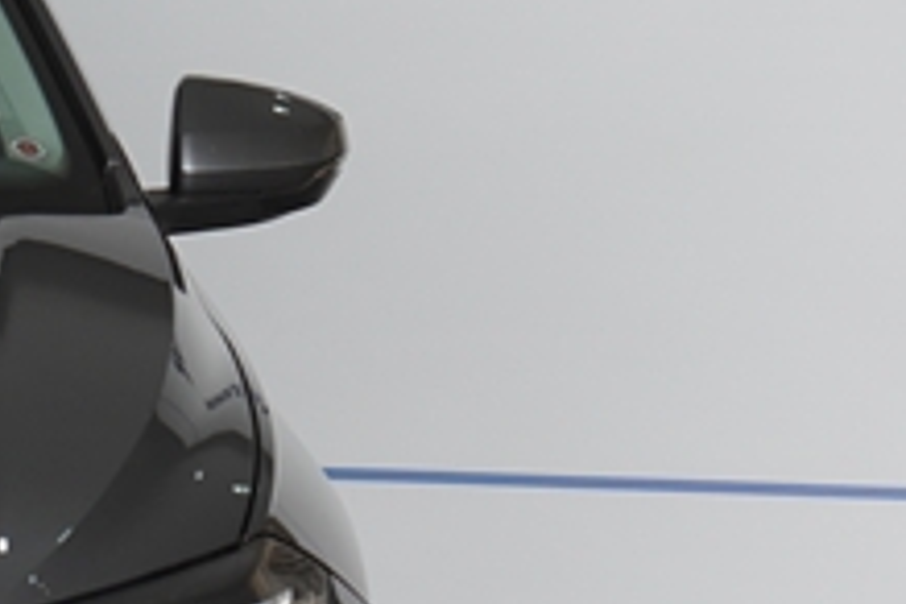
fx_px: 7583
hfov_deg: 6.7
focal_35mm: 301
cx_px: -492
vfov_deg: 4.6
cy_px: 499
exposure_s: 1/160
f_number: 4
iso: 125
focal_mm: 43
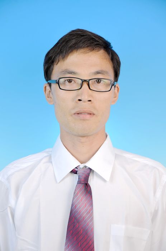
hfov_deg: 12.1
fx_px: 782
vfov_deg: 18.2
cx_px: 83
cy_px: 126
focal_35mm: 112
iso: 280
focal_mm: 75
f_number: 5.6
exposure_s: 1/30
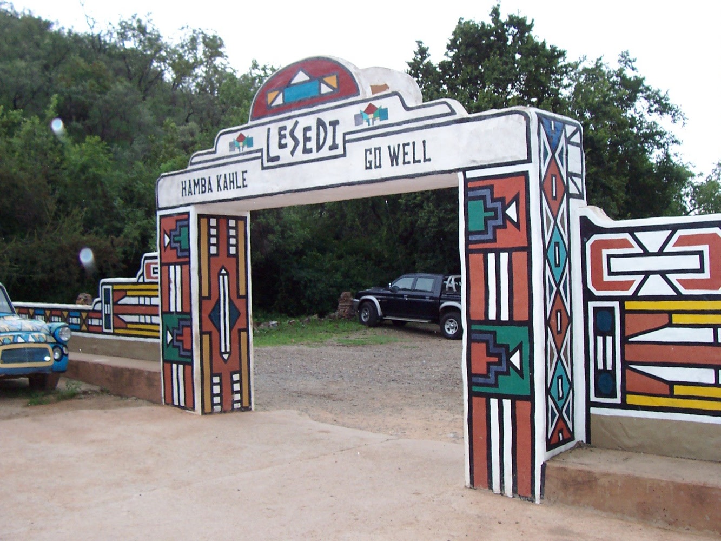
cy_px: 270
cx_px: 360
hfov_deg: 50.1
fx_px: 771
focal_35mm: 37
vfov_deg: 38.7
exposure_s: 1/60
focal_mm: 5.6
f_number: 2.8
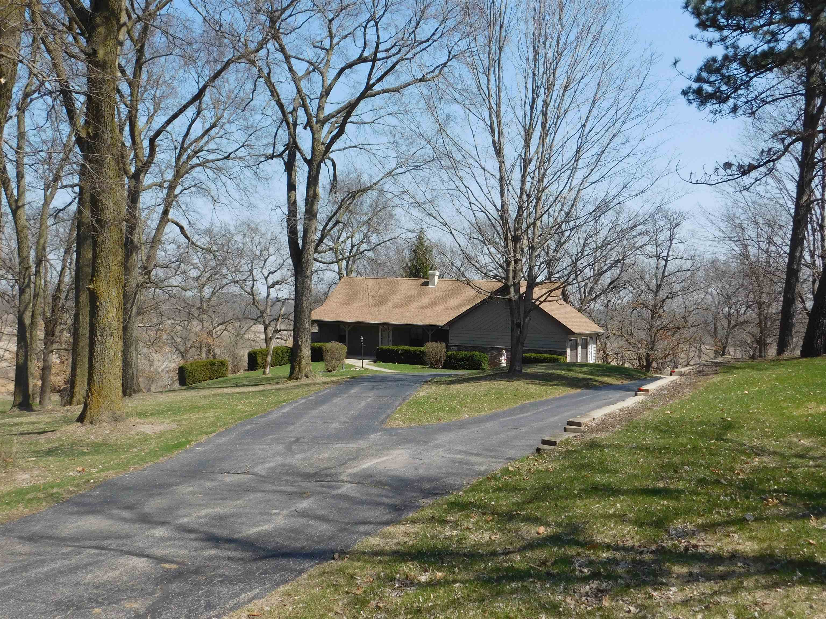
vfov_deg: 39.7
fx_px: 859
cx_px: 413
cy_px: 310
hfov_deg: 51.4
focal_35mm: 36
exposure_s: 1/1000
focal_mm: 6.3
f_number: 3.5
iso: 125
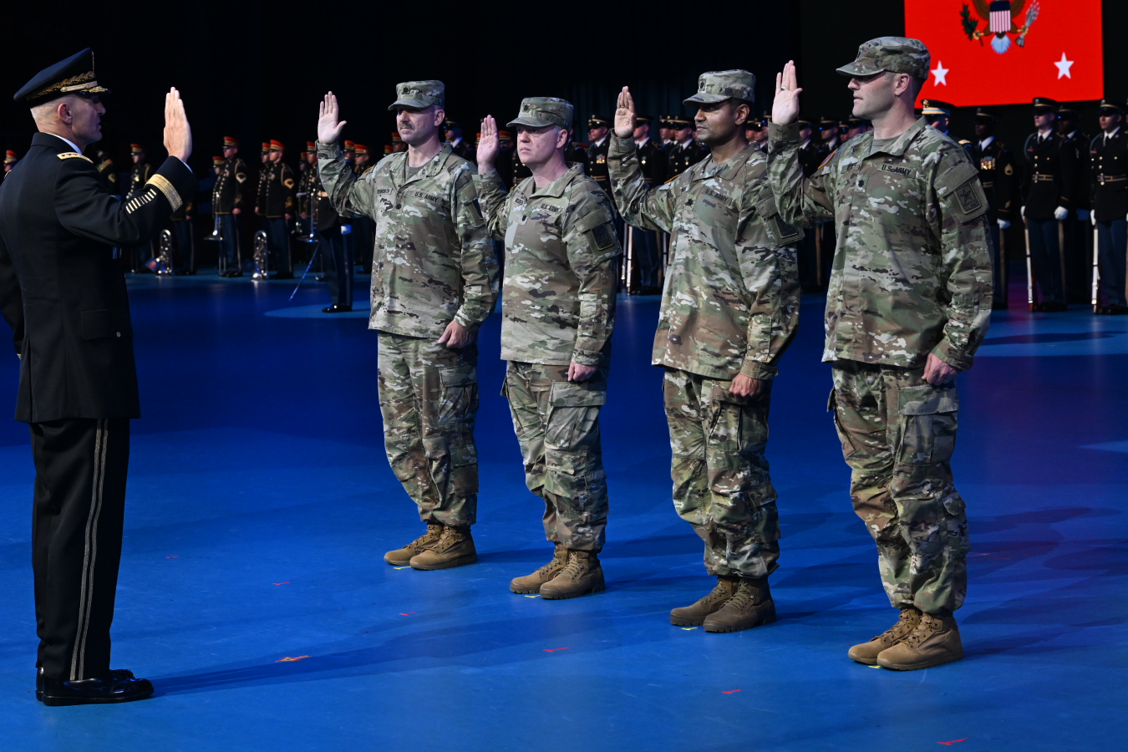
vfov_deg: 16.3
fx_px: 2632
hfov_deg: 24.2
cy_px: 326
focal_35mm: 84
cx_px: 519
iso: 2500
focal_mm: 70
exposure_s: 1/250
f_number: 6.3
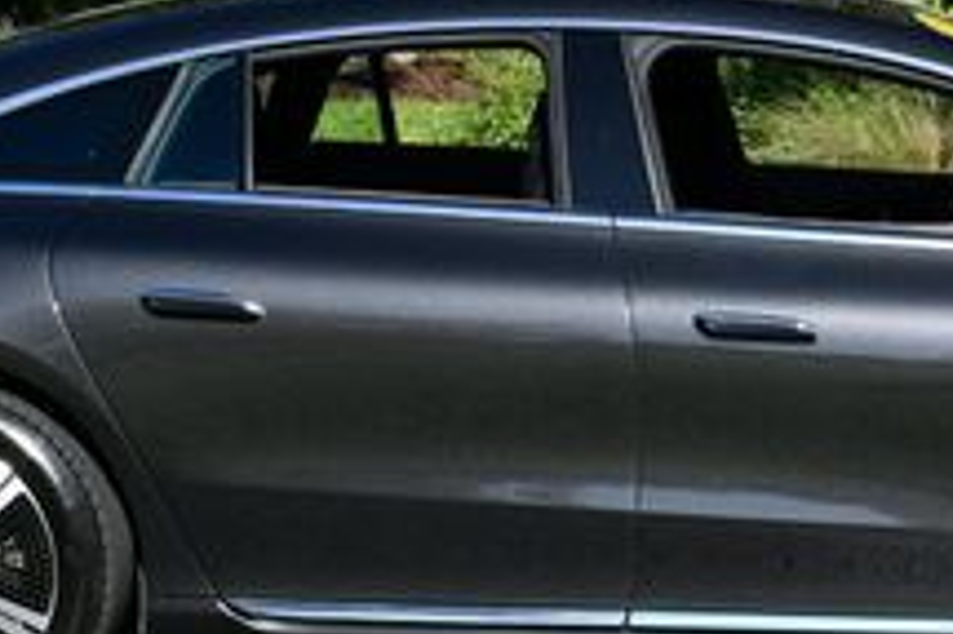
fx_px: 3624
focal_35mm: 137
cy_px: 40
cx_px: 762
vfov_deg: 9.9
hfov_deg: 14.9
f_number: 8
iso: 100
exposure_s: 1/320
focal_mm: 23
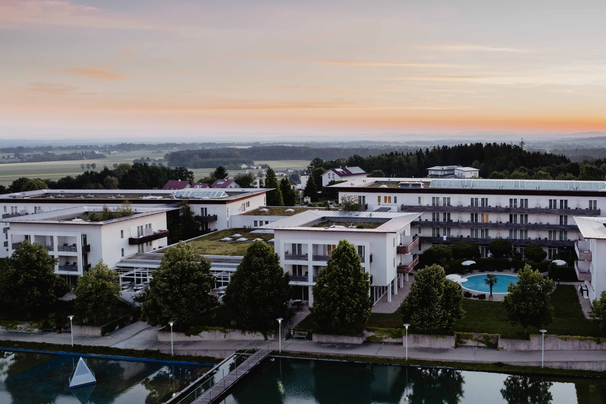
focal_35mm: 30
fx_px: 505
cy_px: 258
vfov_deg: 43.2
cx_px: 359
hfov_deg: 61.5
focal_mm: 8.38
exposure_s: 1/120
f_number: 2.8
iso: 100
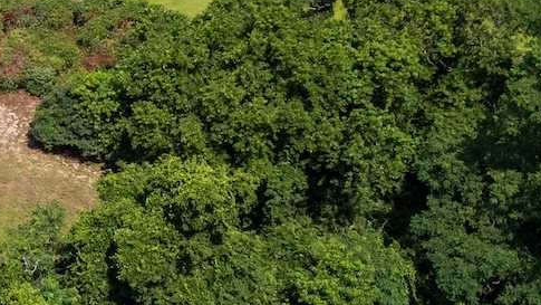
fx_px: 1363
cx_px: -294
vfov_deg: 12.7
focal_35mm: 95
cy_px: 49
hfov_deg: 19.3
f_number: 2.8
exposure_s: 1/1500
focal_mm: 8.38
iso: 100
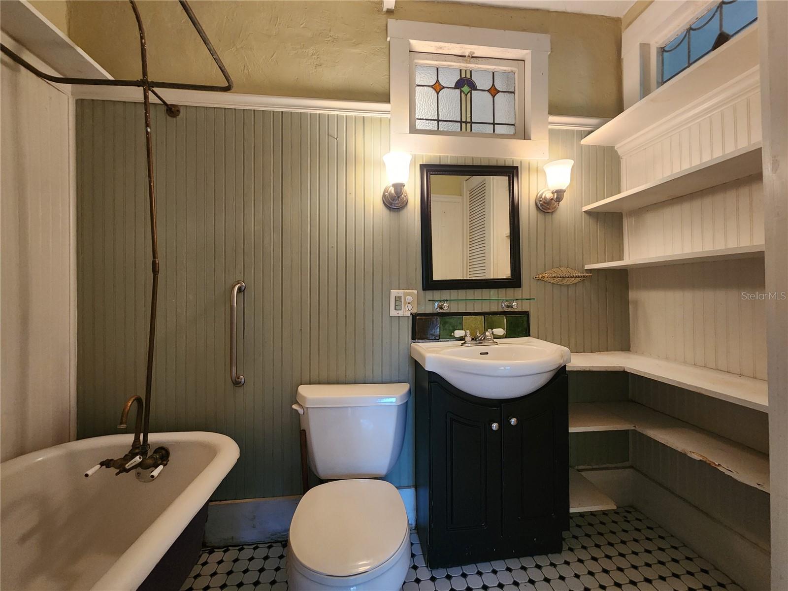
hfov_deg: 106.2
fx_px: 296
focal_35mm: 13
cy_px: 296
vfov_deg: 89.9
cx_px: 394
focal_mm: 2.2
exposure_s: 1/30
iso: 400
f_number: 2.2
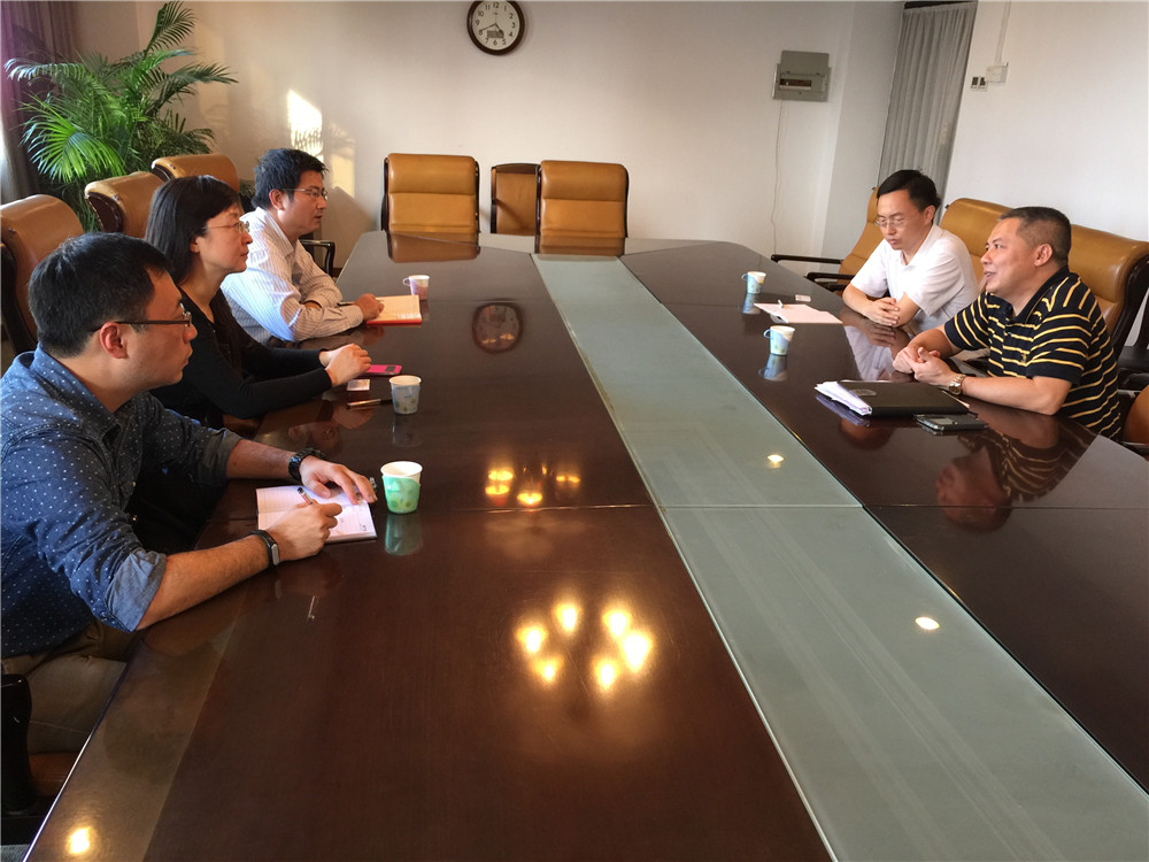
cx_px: 574
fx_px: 963
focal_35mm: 29
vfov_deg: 48.2
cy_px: 431
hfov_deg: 61.7
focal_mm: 4.15
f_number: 2.2
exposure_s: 1/17
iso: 64
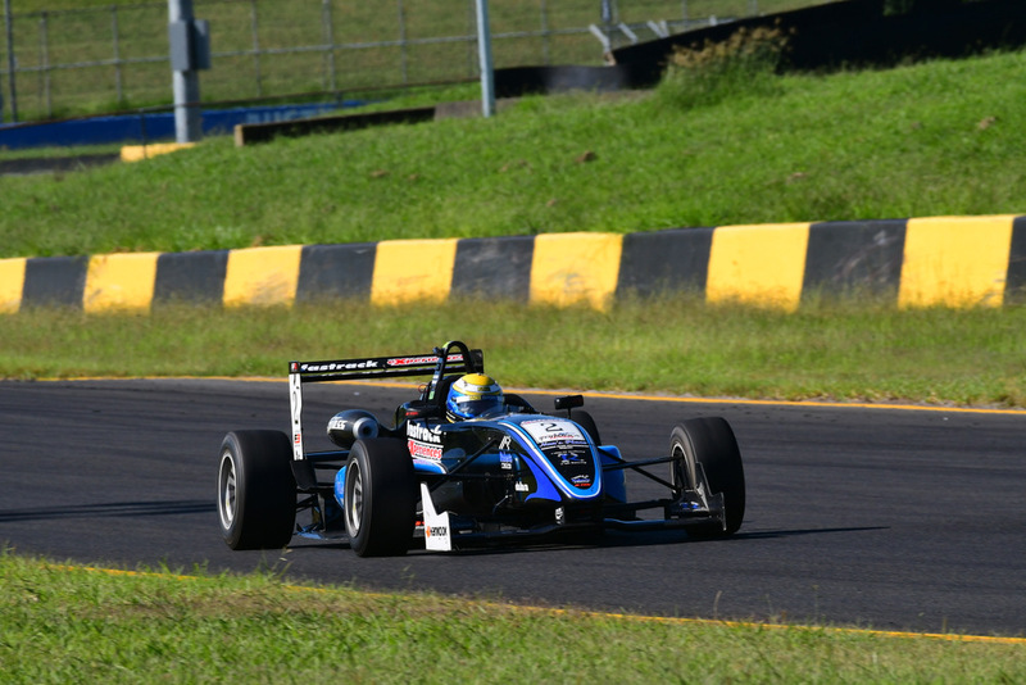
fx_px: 17533
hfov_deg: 3.4
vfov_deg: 2.2
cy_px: 342
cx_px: 513
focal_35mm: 615
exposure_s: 1/640
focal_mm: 410
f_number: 13
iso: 500
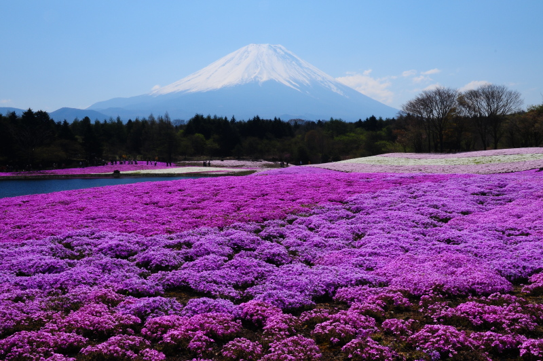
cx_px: 272
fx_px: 587
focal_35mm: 39
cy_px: 180
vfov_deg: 34.1
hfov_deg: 49.6
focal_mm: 26
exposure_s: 1/50
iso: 200
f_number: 20
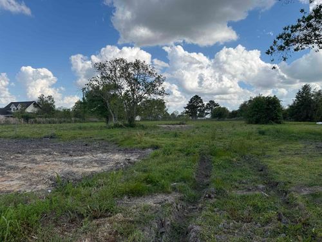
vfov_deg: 56.8
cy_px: 121
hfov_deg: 71.6
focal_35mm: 24
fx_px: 223
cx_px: 161
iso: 80
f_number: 1.78
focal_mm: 6.76
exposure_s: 1/4673
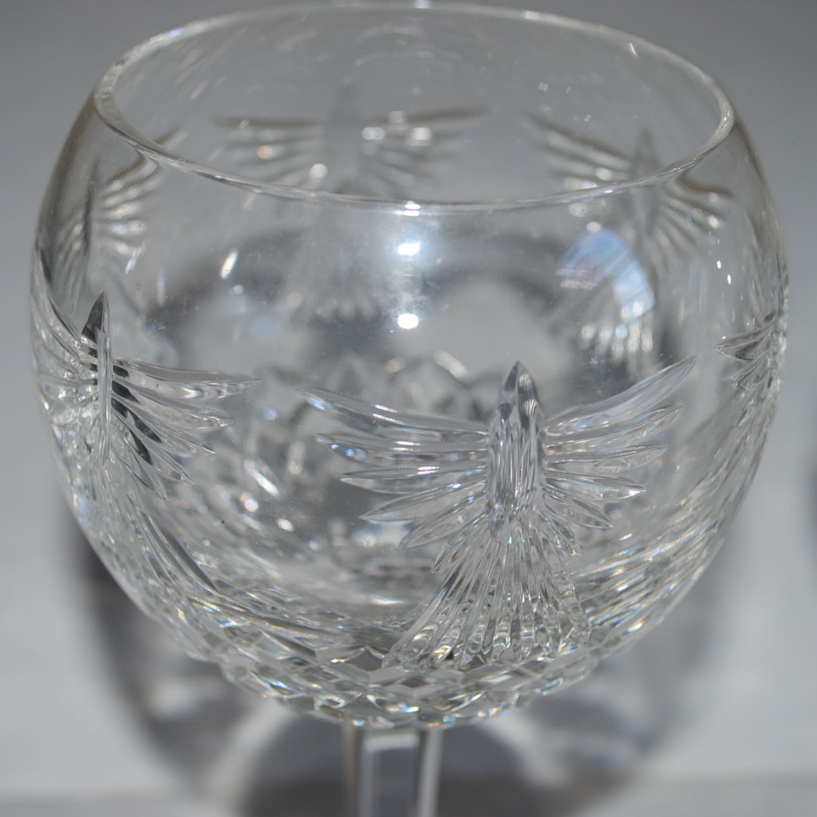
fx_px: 1656
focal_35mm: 62
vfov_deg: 27.7
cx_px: 391
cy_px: 406
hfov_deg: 27.7
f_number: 4.8
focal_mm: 32
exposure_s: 1/15
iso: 100
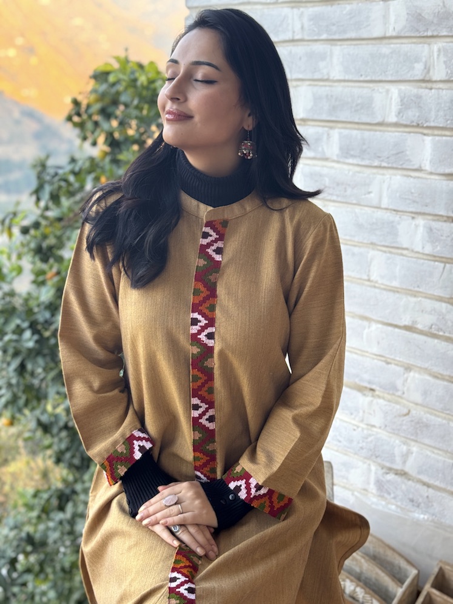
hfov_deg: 30.3
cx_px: 226
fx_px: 838
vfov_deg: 39.7
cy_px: 302
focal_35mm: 48
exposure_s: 1/171
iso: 64
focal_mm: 6.76
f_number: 1.78
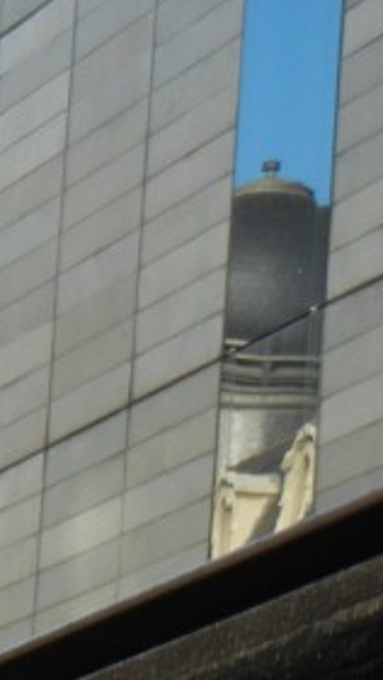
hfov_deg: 3.9
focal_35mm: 306
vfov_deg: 7.0
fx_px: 5526
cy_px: 796
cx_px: -458
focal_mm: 13.9
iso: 160
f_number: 4.3
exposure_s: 1/250
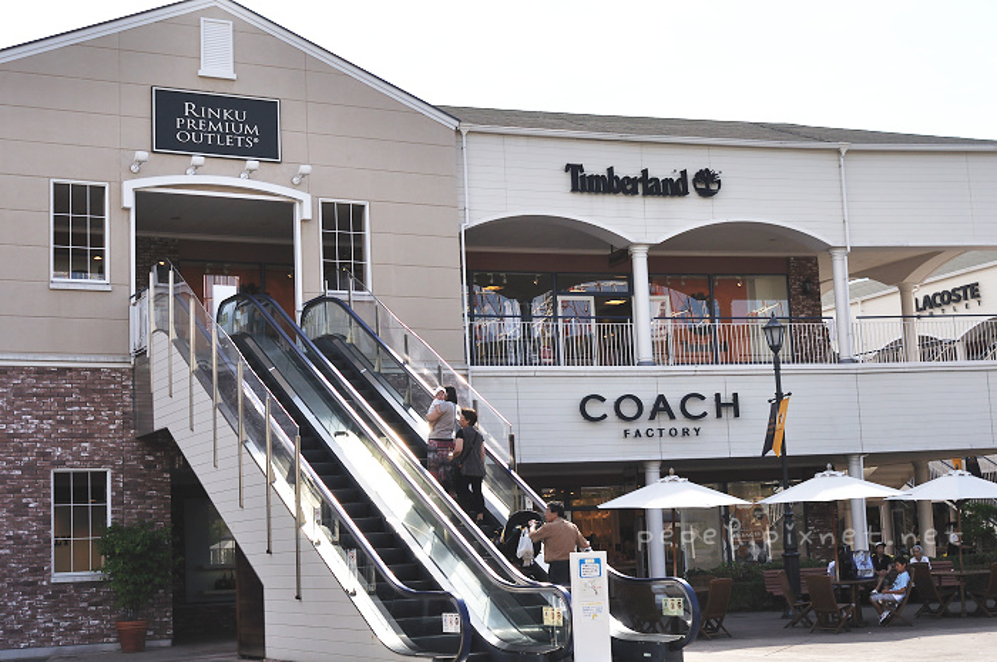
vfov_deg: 25.7
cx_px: 498
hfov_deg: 37.9
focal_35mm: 52
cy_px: 331
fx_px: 1452
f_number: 6.3
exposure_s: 1/1250
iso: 250
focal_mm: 35
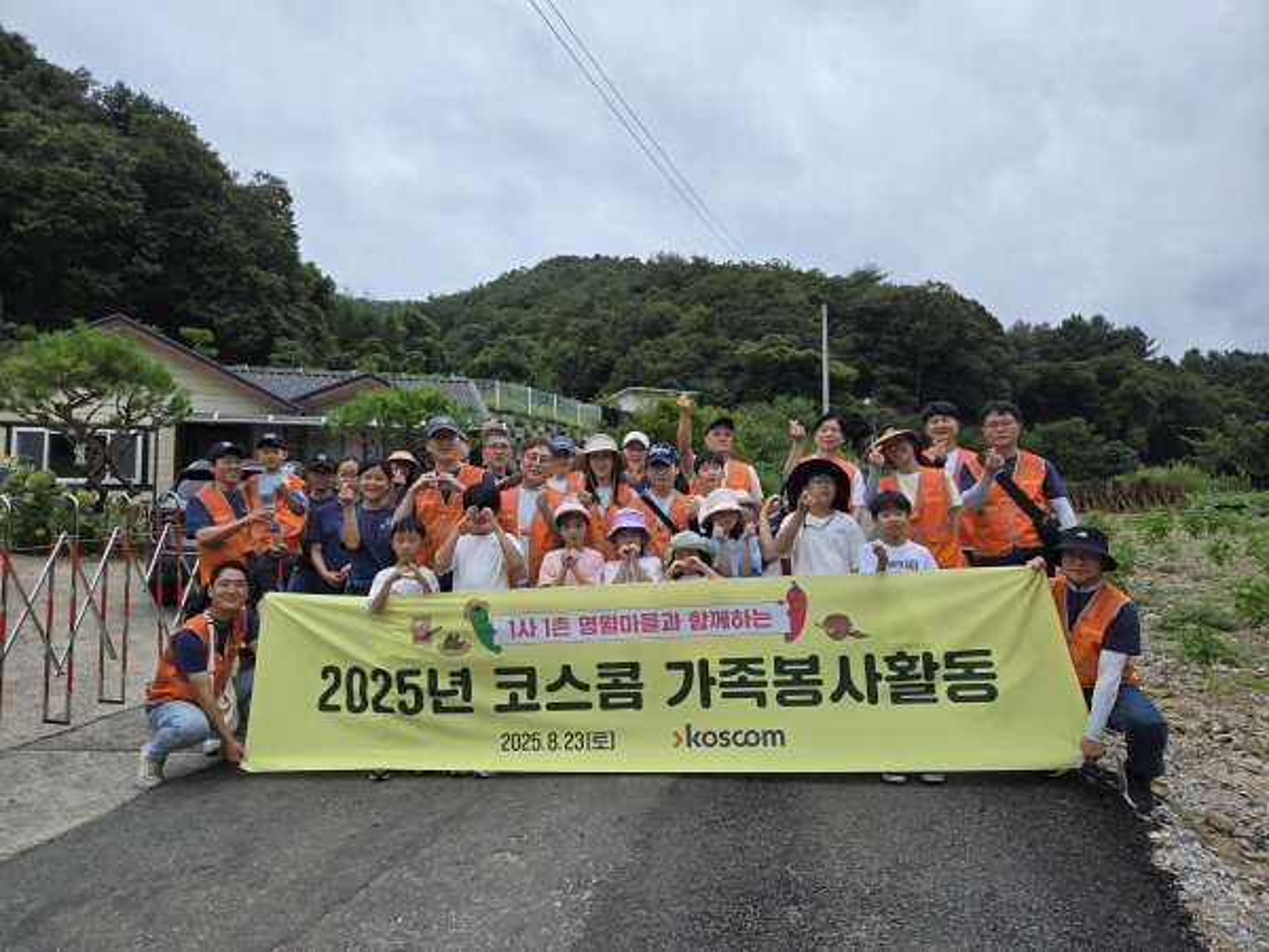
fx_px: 843
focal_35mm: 23
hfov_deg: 73.9
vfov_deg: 58.9
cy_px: 476
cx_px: 634
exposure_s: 1/2145
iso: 80
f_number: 1.8
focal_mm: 5.4
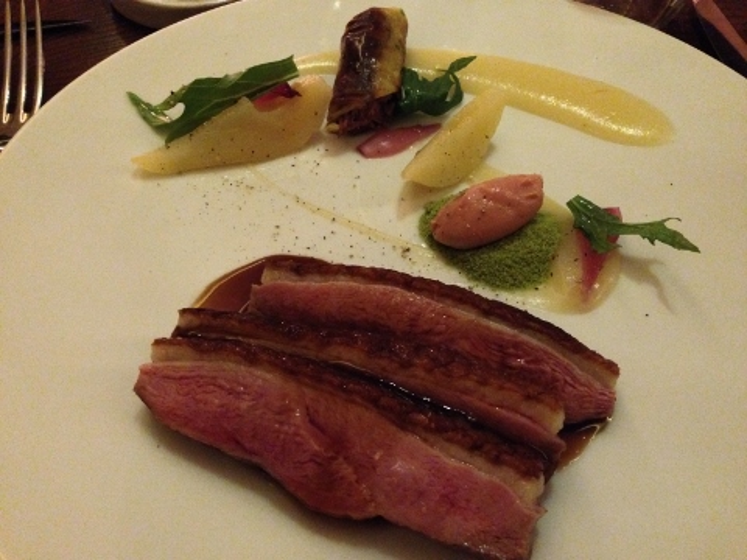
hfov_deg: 55.4
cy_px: 280
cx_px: 374
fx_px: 712
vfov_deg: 42.9
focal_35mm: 33
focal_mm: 4.12
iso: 800
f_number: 2.4
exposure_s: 1/15
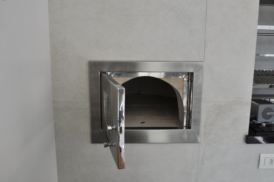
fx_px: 251
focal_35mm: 33
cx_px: 137
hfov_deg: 57.3
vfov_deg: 39.9
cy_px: 91
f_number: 5.6
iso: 200
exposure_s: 1/125
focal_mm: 22
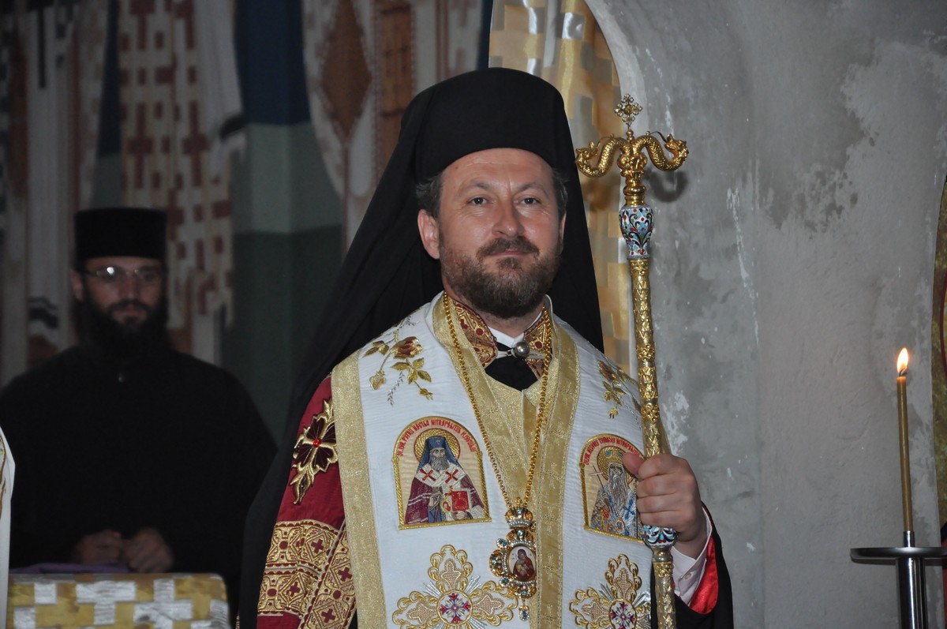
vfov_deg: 8.7
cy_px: 314
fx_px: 4138
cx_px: 474
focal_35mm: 158
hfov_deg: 13.1
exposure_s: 1/125
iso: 1600
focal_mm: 105
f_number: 7.1
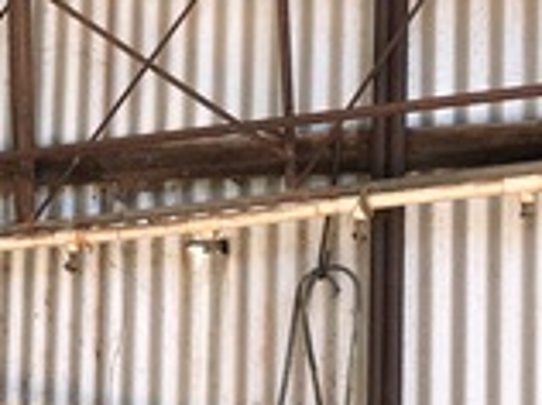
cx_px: -130
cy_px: 197
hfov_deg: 16.1
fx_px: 1829
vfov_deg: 12.6
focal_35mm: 117
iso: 20
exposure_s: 1/126
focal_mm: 3.99
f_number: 1.8
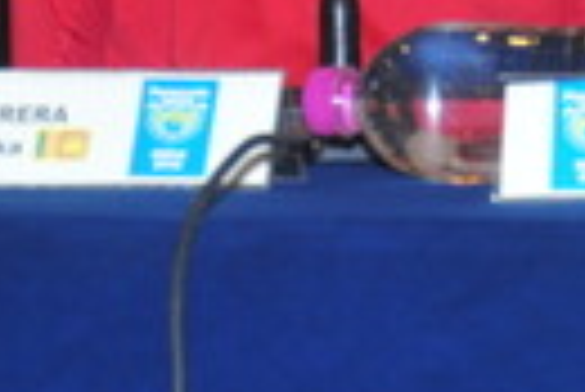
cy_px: -372
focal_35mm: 345
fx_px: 5612
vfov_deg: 4.0
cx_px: 306
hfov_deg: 6.0
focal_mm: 50
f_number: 5
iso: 400
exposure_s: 1/30
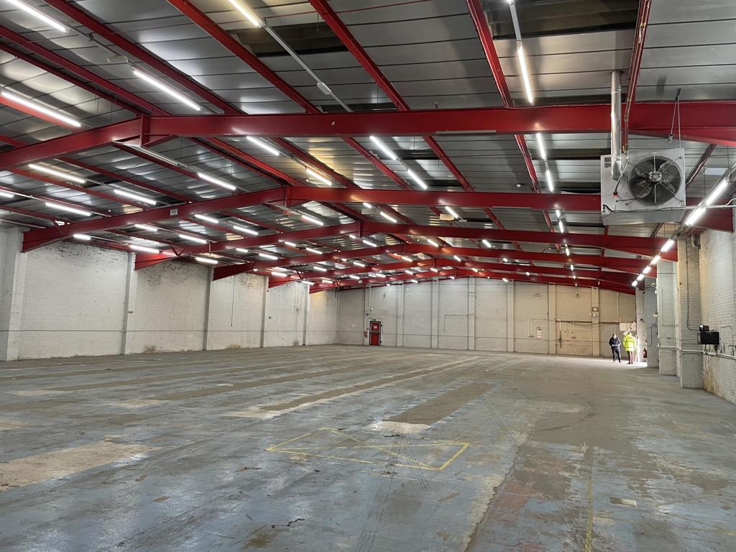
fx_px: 553
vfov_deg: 53.1
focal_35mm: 26
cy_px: 276
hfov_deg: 67.3
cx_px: 368
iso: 125
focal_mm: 4.2
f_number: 1.6
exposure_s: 1/50
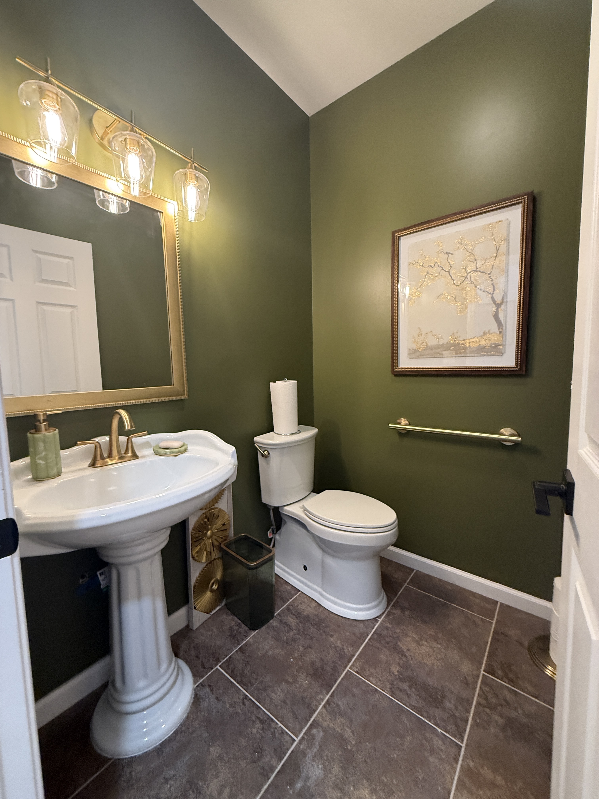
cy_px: 400
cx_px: 300
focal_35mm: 14
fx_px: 323
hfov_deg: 85.7
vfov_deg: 102.1
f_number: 2.2
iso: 320
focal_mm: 2.22
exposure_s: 1/60
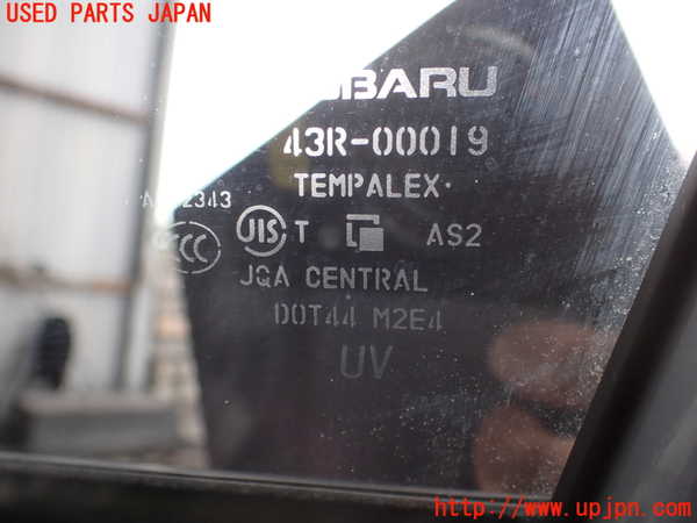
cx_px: 348
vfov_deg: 46.8
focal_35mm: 30
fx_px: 604
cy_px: 262
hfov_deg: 60.0
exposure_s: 1/200
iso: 100
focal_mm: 5.4
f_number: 2.3
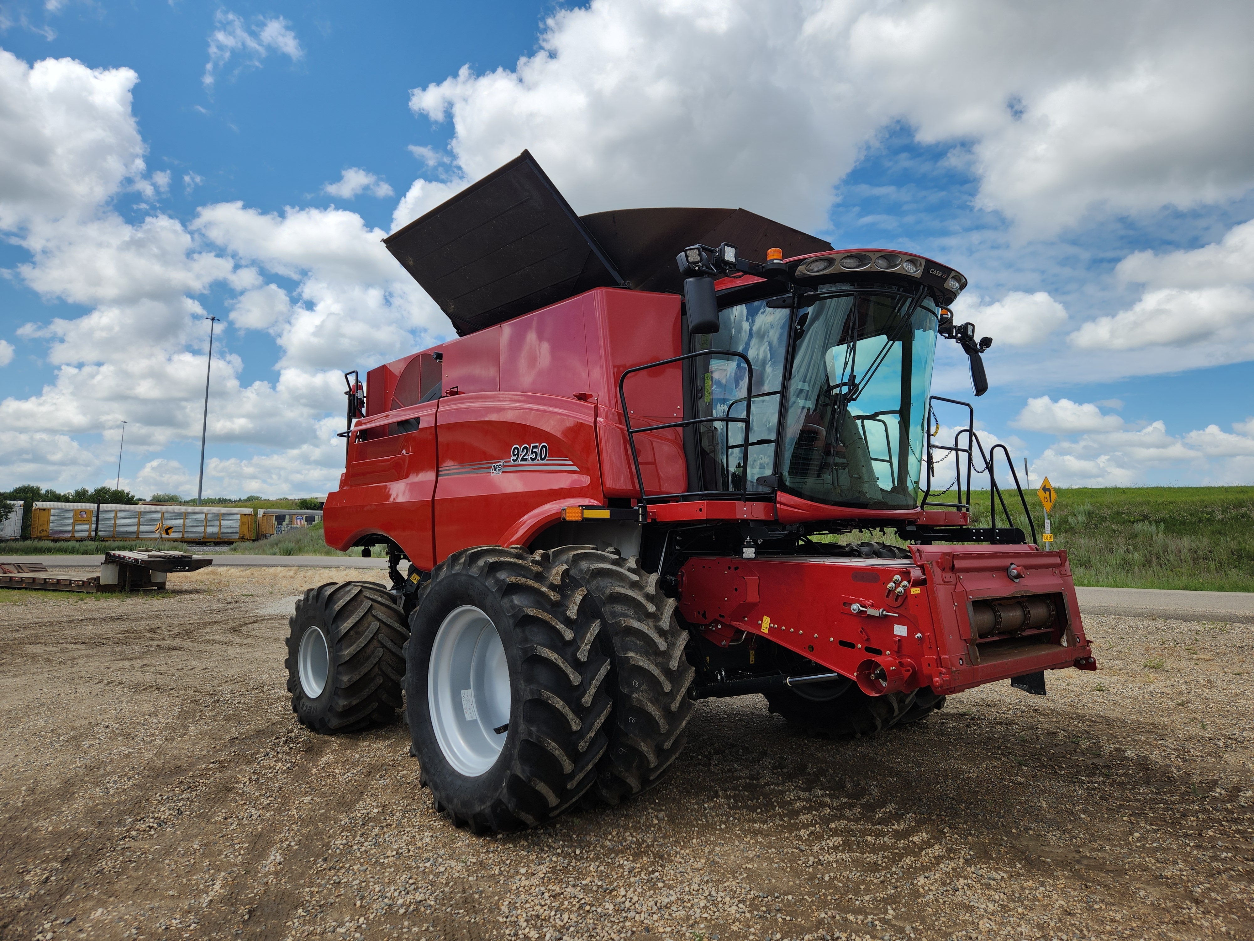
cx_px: 627
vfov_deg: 58.9
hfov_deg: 73.9
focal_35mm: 23
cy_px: 470
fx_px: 833
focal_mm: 5.4
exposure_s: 1/1849
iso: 20
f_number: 1.8
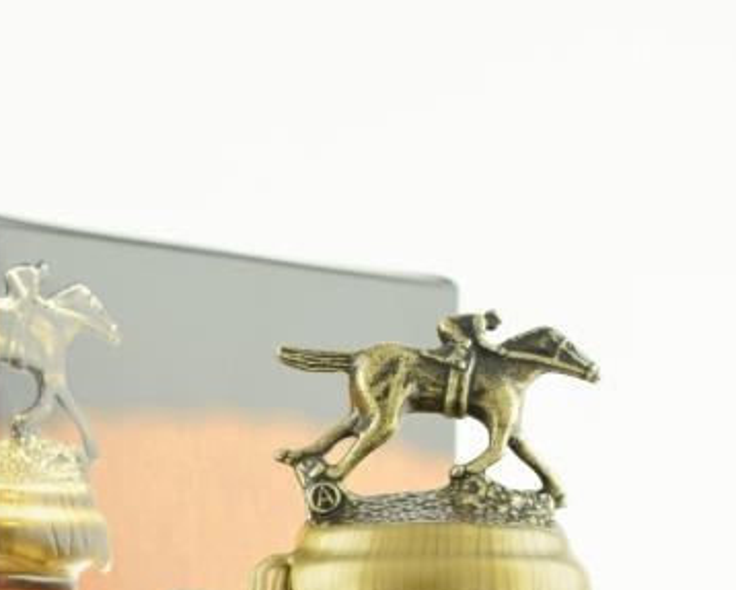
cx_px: 184
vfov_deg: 9.3
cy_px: 966
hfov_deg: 11.9
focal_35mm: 161
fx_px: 3510
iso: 100
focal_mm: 40
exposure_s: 1/10
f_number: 8
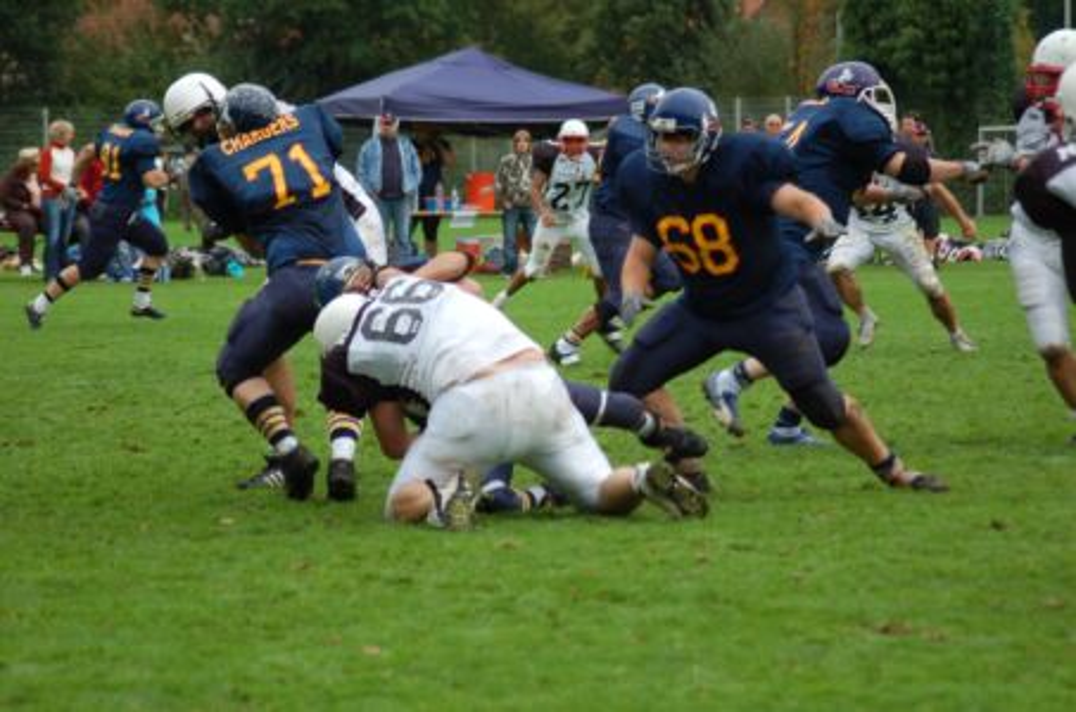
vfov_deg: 7.6
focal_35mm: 180
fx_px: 5369
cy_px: 356
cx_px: 538
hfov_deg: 11.4
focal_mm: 120
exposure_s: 1/500
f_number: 4.2
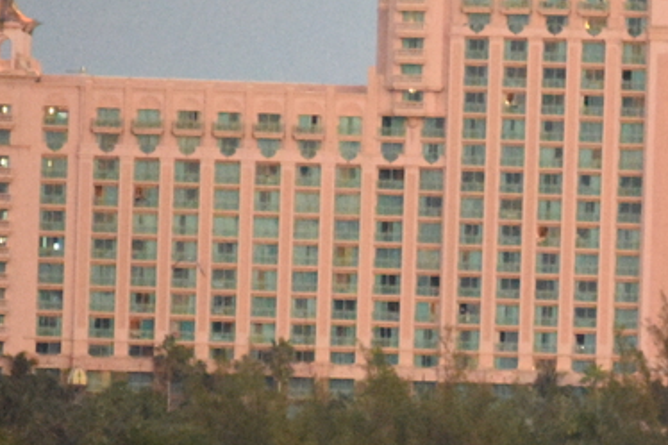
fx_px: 14615
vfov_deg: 1.7
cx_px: 882
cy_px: 418
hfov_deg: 2.6
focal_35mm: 788
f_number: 5.6
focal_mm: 230
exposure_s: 1/500
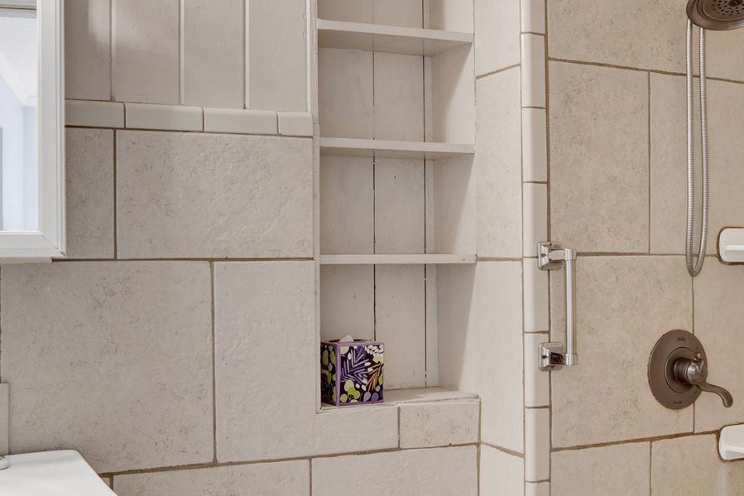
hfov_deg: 46.8
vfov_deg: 32.6
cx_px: 260
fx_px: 847
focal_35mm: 41
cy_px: 250
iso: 200
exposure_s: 1/2
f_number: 11
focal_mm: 18
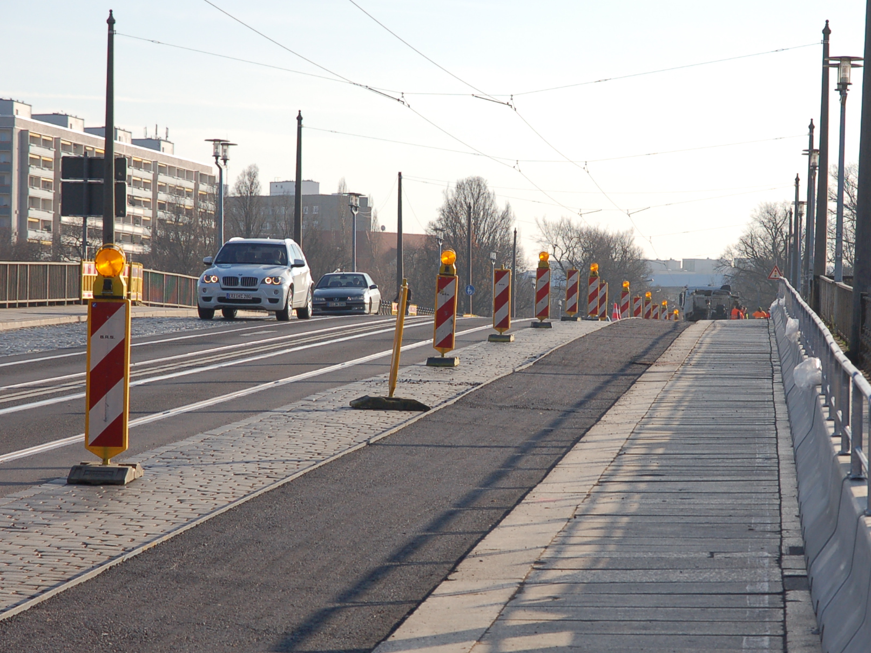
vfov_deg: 10.5
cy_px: 376
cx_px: 546
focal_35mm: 141
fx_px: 3547
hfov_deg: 14.0
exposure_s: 1/800
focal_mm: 70
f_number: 7.1
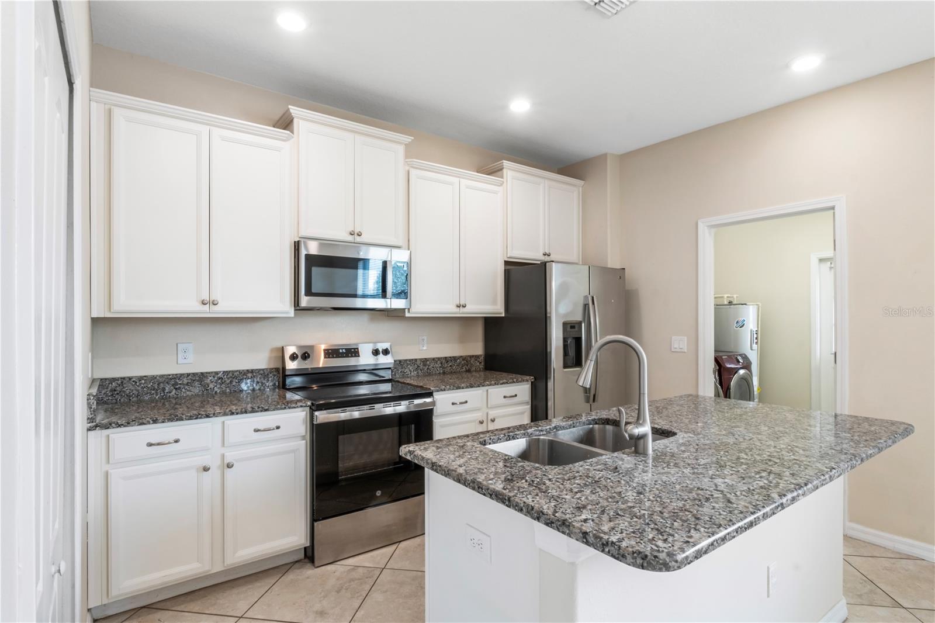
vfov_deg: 67.4
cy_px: 312
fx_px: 467
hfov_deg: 90.0
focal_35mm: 18
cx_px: 468
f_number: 16
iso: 320
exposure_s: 1/1.67
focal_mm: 12
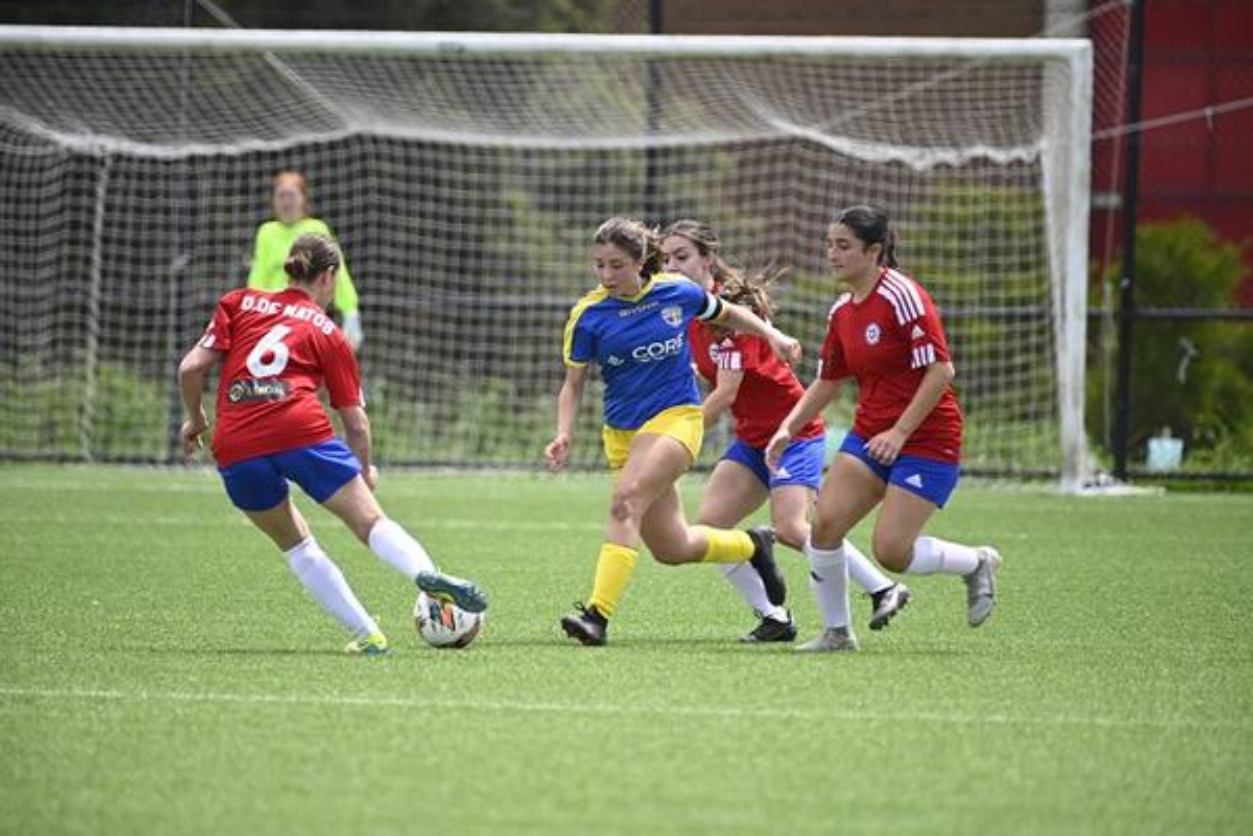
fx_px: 17401
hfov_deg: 4.1
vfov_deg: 2.7
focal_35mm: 500
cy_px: 418
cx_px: 626
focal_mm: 500
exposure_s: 1/500
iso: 180
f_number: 5.6
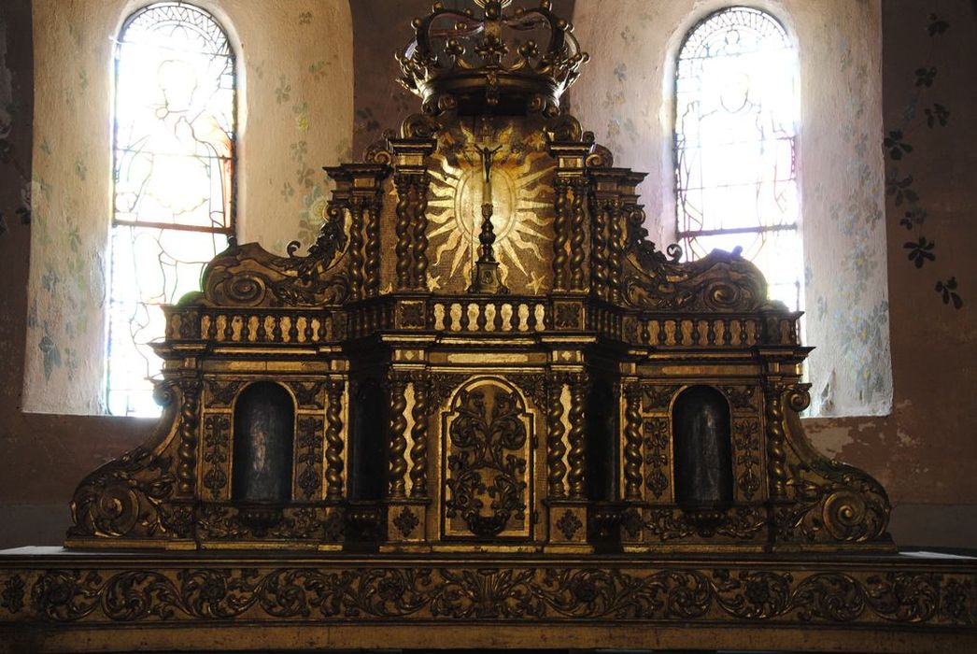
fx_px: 1426
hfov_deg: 37.8
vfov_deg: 25.8
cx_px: 488
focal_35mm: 52
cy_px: 327
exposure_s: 1/2.5
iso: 400
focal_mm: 35
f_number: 7.1
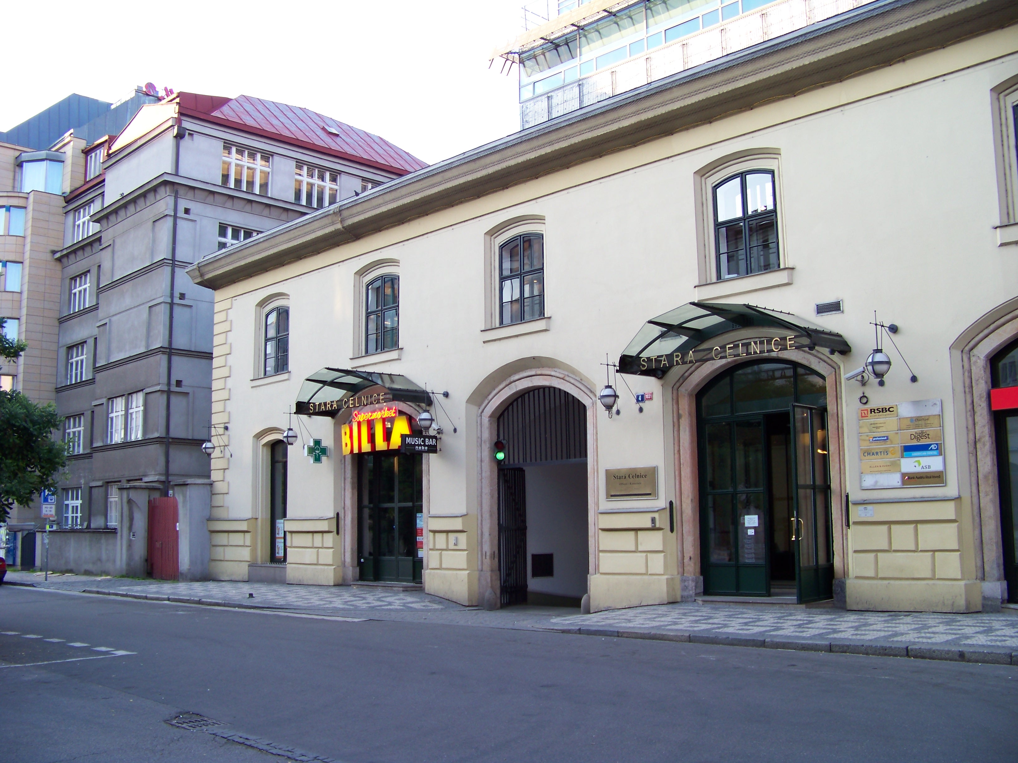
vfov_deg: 39.7
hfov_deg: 51.4
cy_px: 382
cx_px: 509
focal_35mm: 36
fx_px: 1059
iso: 64
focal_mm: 5.85
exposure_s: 1/50
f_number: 2.8
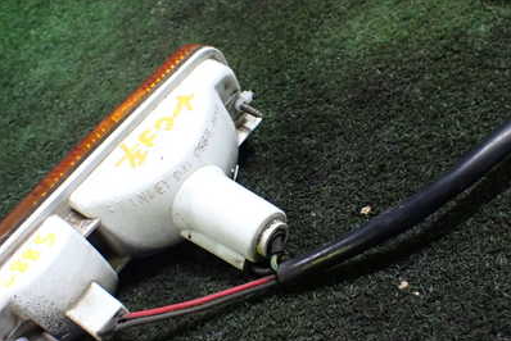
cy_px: 183
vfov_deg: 28.7
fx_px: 668
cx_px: 302
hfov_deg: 41.7
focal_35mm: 47
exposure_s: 1/100
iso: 800
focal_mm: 5.4
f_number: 2.3
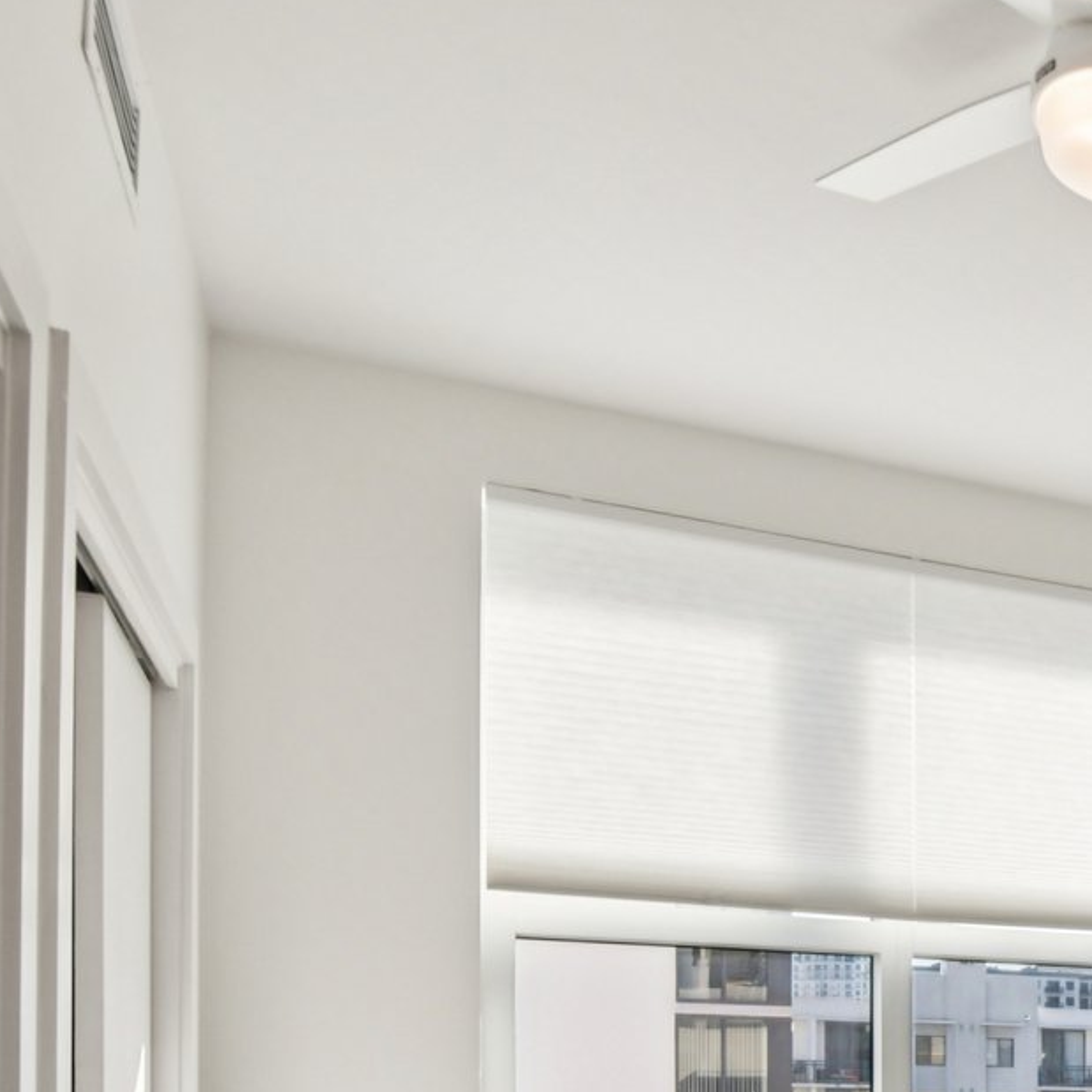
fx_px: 1606
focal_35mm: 45
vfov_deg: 33.8
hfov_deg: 29.3
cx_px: 1468
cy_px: 1128
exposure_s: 1/400
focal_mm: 16
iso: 400
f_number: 8
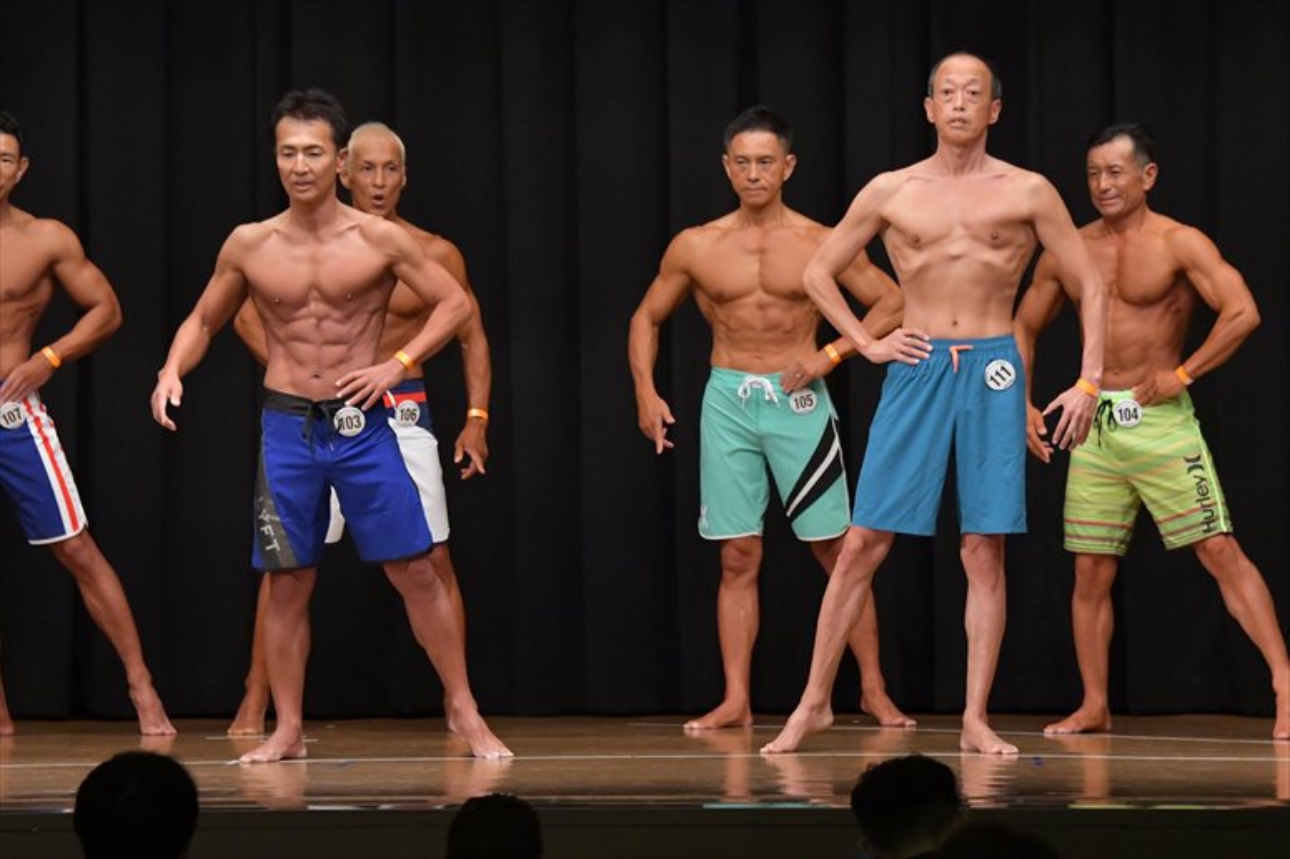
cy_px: 430
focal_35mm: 202
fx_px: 7235
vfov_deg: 6.8
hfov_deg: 10.2
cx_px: 645
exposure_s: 1/400
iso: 6400
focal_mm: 135
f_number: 5.6
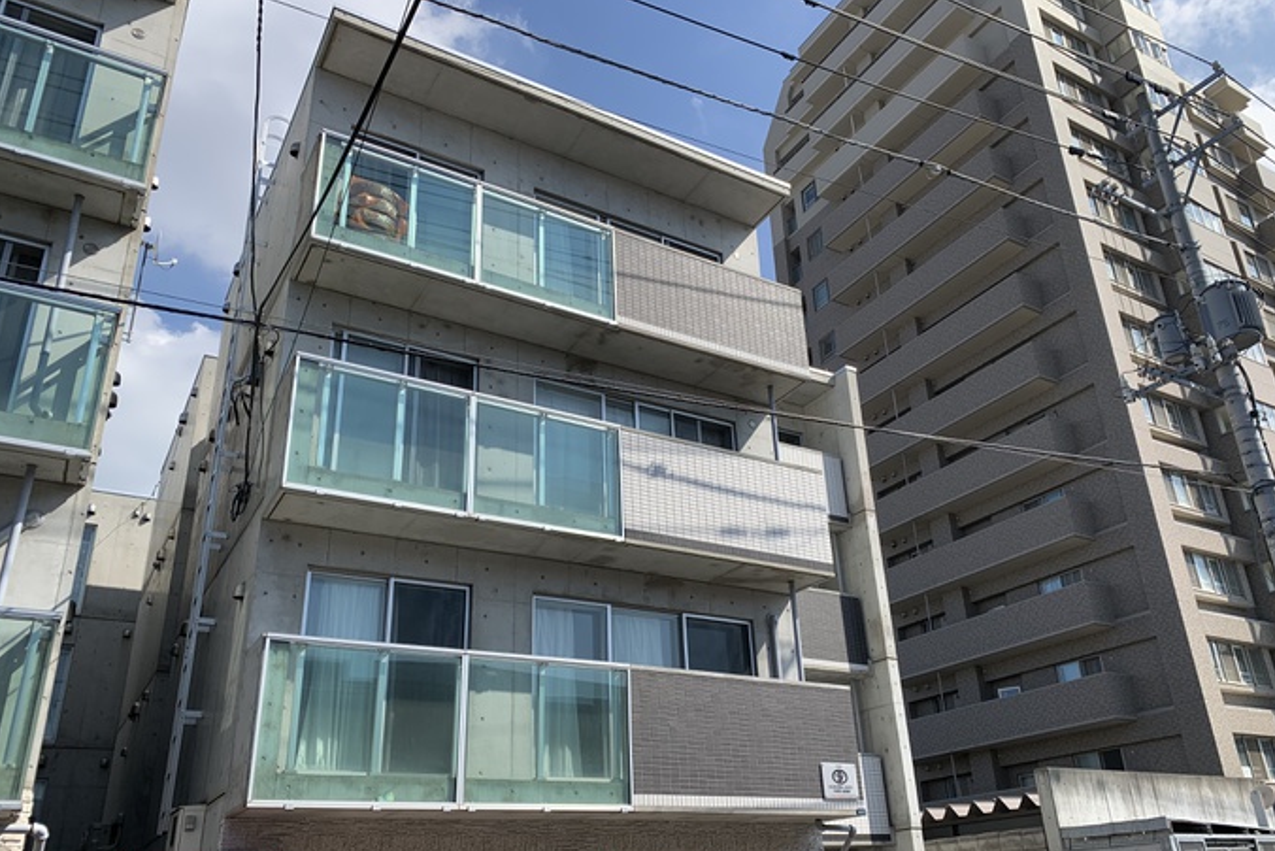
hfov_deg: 65.5
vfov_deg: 46.3
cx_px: 651
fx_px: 992
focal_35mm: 28
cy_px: 493
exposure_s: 1/1812
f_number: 1.8
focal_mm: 4.25
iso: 25
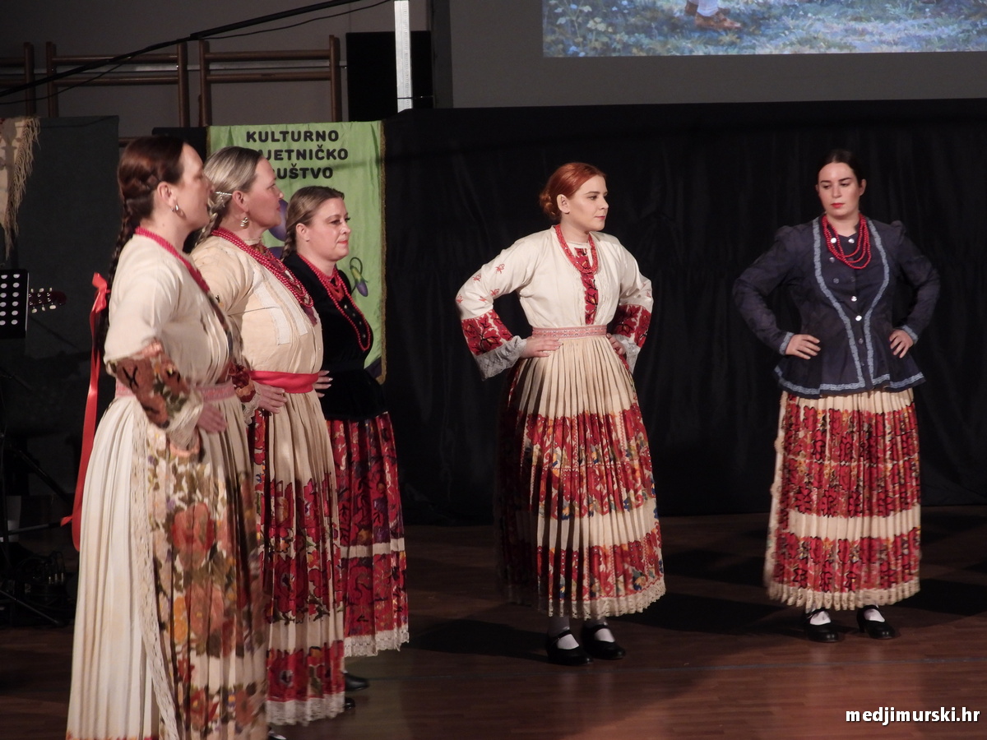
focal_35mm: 97
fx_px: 2766
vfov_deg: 15.2
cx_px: 494
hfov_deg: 20.2
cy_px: 370
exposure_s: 1/25
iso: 400
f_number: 3.5
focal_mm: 17.5
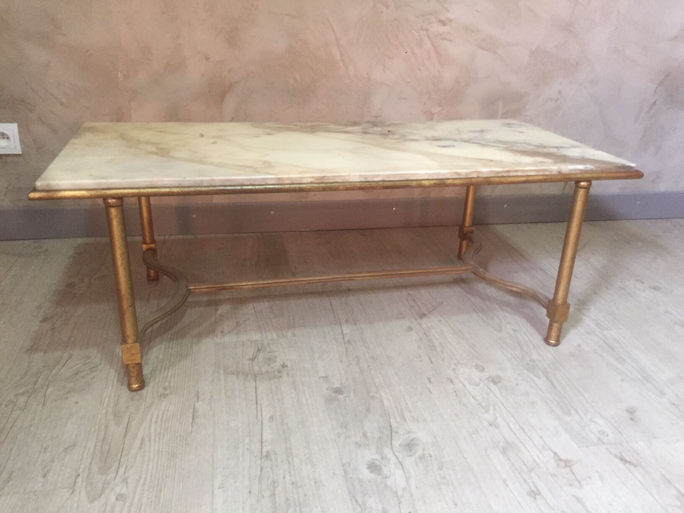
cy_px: 256
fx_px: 573
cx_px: 342
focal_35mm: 29
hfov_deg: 61.7
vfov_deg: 48.2
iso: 250
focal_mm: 4.15
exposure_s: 1/20
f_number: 2.2
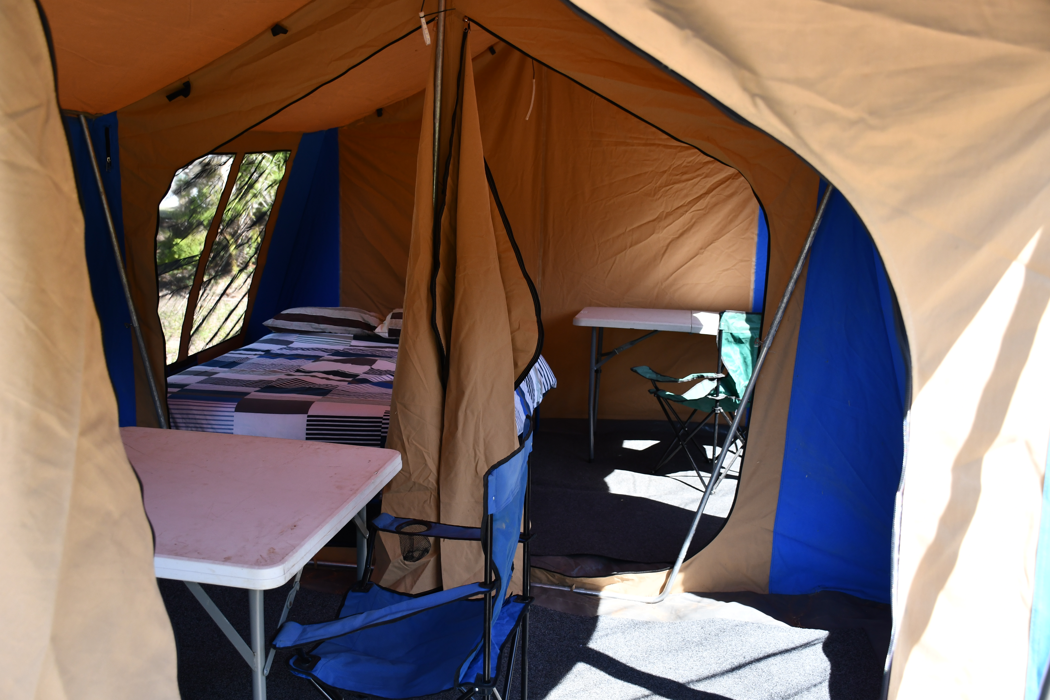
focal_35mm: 34
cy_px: 350
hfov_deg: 55.8
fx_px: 992
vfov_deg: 38.9
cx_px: 525
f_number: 4
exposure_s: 1/250
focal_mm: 23
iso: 400
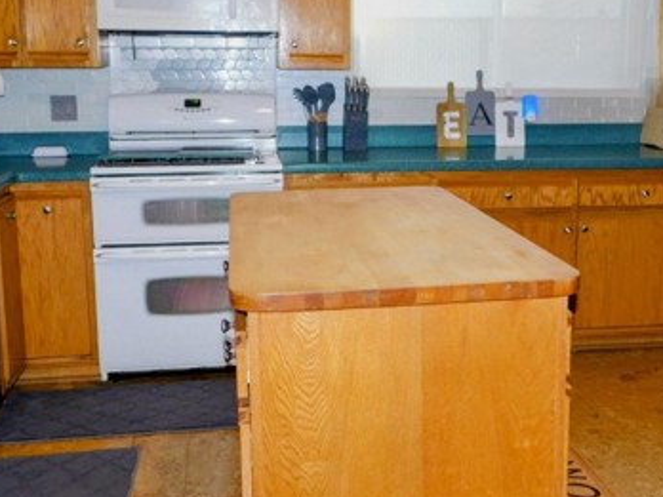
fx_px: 881
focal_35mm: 46
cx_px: 398
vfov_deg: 31.4
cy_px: 202
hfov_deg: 41.0
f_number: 3.1
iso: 200
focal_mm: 4.5
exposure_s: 1/30
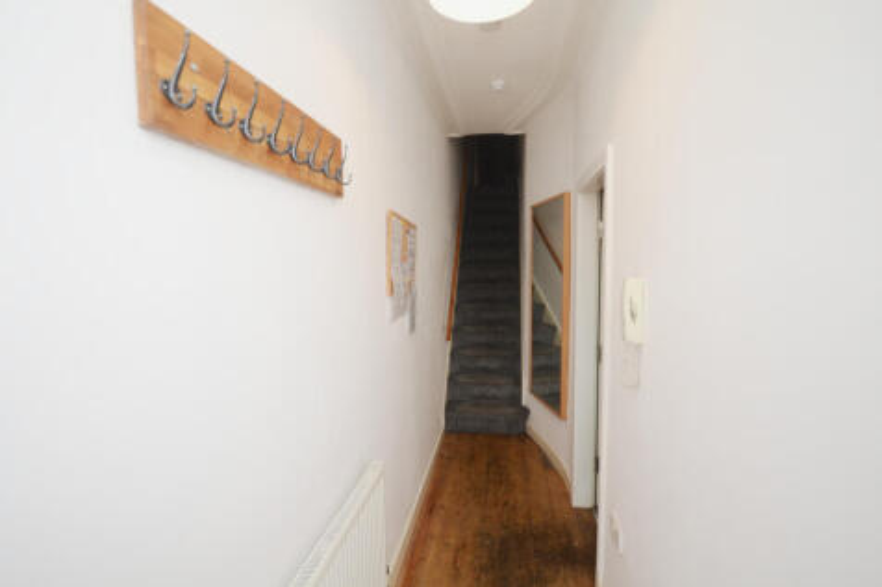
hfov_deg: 92.5
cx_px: 441
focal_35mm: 17
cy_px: 294
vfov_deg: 69.6
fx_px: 422
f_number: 3.5
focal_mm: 11.5
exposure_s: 1/200
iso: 400
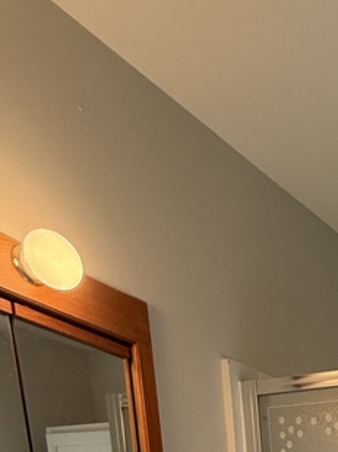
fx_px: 639
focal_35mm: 49
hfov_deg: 23.0
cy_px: 771
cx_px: 530
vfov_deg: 23.8
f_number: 2.2
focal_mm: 2.22
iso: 100
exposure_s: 1/120
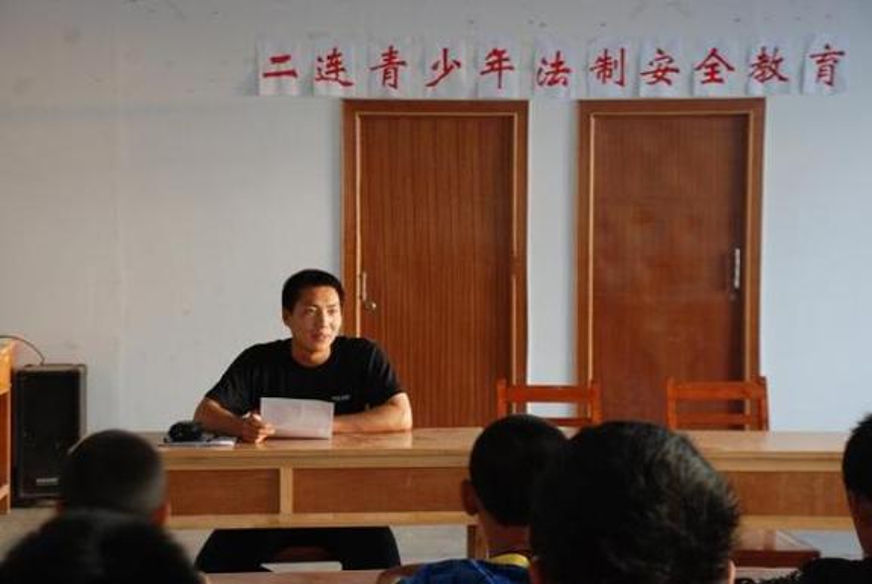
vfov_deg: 18.2
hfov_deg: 27.0
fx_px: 1819
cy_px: 292
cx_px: 436
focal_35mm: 75
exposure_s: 1/4
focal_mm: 50
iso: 400
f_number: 5
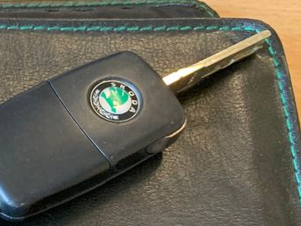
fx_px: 687
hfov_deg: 21.8
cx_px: -109
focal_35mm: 79
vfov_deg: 17.8
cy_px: 266
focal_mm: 4.25
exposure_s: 1/50
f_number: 1.8
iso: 320
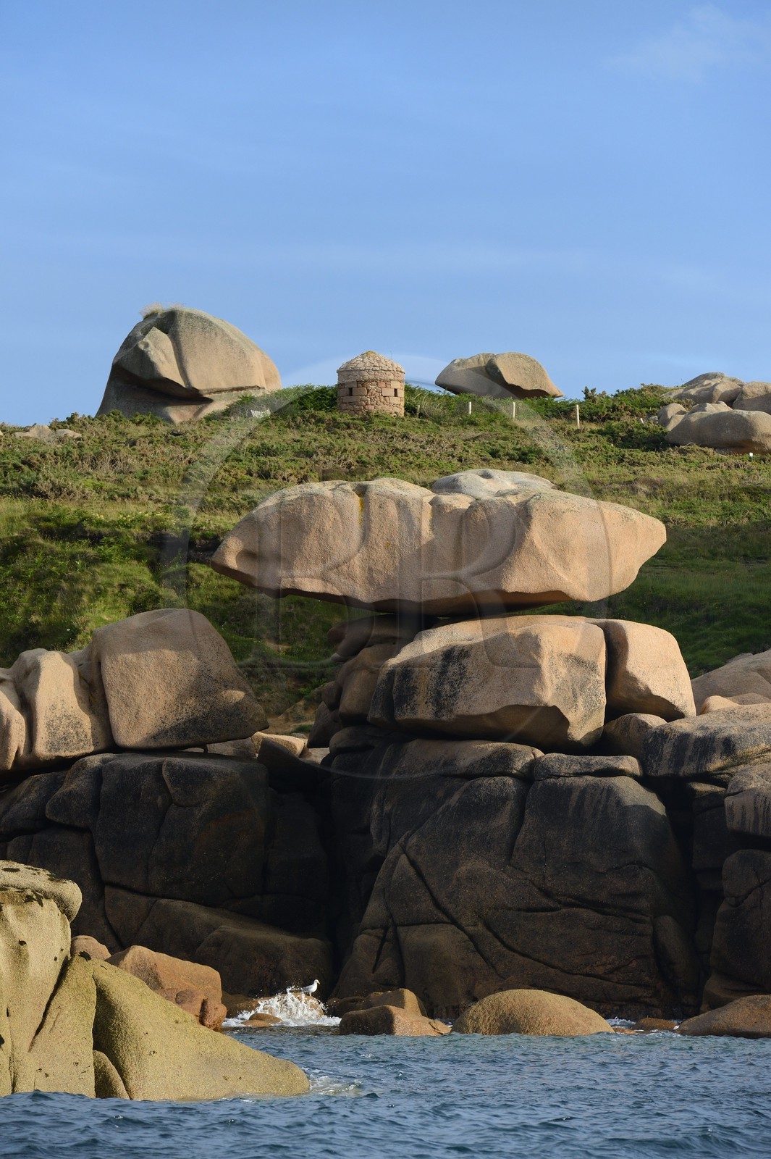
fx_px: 5949
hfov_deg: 7.4
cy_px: 580
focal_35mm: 185
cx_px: 386
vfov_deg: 11.1
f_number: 8
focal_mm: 185
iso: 400
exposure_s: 1/1000
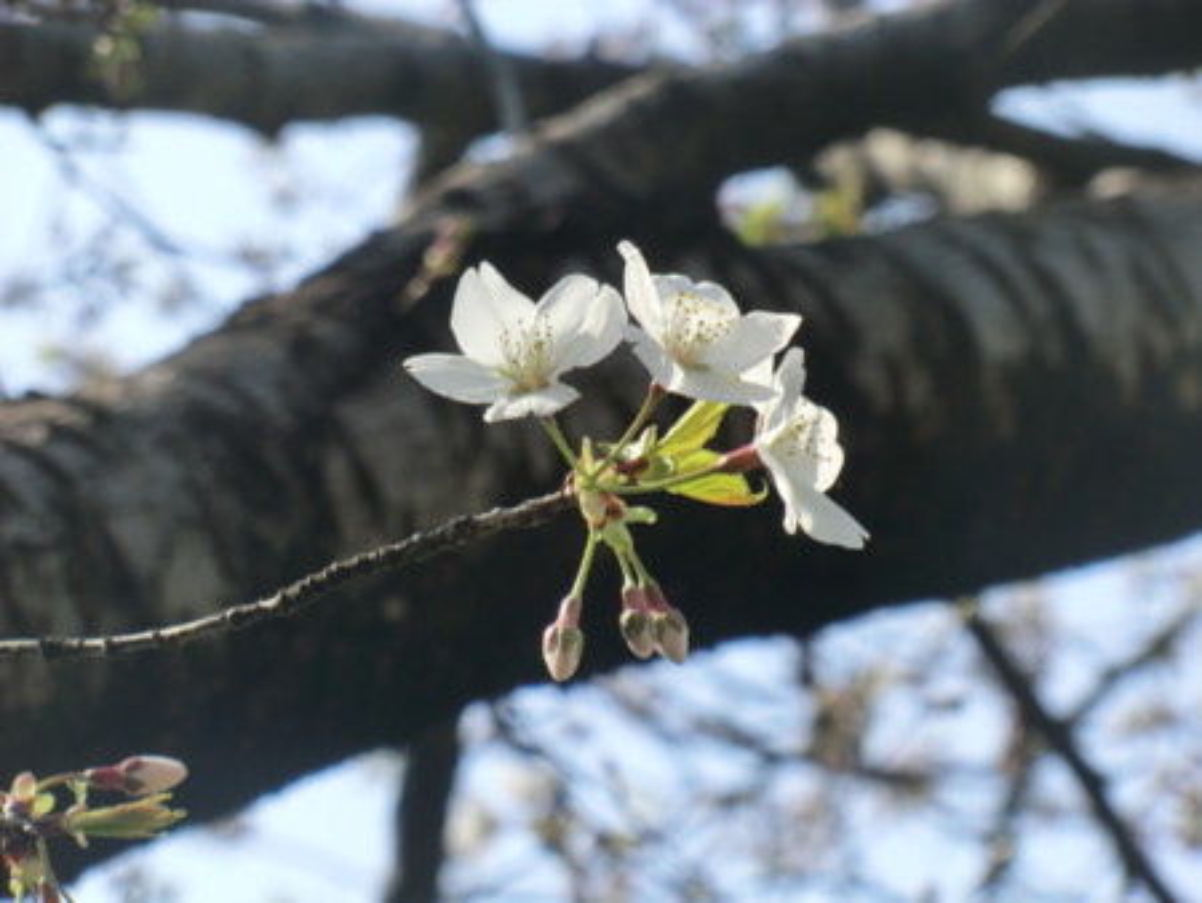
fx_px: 6914
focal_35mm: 199
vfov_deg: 7.5
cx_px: 601
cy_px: 452
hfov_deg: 9.9
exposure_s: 1/320
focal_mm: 35.7
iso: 80
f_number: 5.2
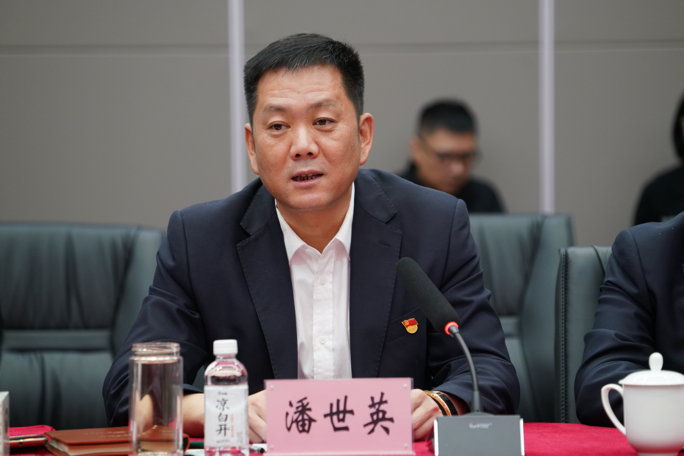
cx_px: 342
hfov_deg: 10.9
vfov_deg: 7.3
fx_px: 3572
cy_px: 228
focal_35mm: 188
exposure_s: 1/125
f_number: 5.6
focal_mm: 188
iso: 3200
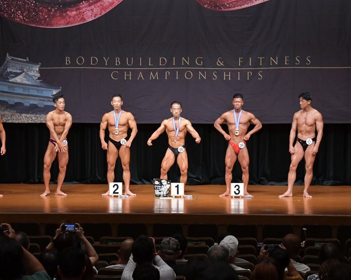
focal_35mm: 140
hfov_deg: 13.8
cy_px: 140
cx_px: 165
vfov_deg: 11.0
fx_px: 1454
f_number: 5.6
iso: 5000
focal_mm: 82
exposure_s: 1/400
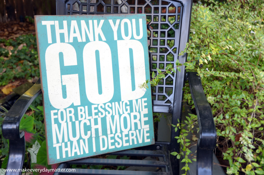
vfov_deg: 22.5
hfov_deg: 33.5
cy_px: 88
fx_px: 439
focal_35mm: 60
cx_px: 132
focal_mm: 40
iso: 400
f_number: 8
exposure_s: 1/30
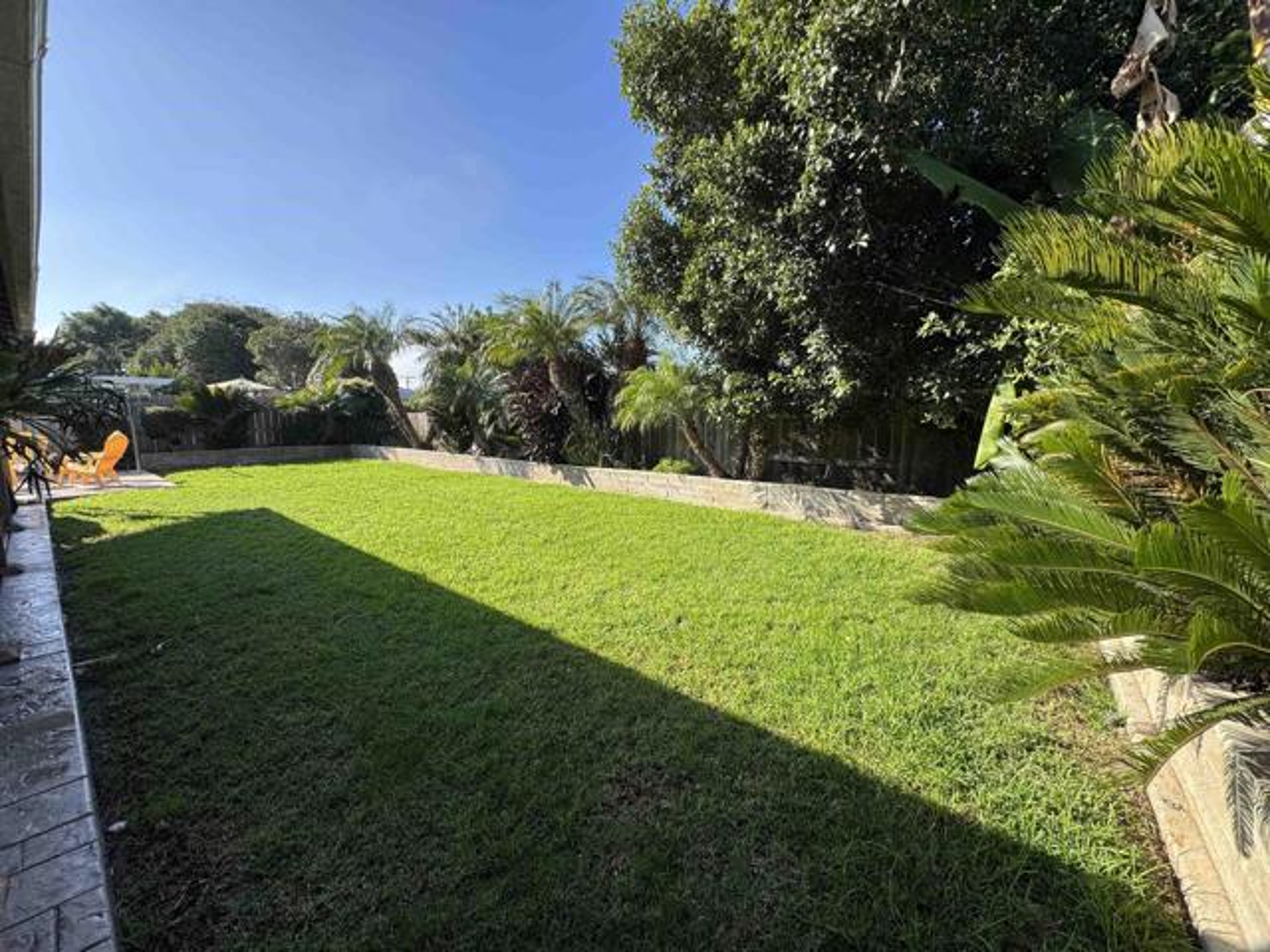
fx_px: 514
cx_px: 635
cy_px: 476
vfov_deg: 85.7
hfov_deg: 102.1
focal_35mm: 14
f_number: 2.2
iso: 40
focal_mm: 2.22
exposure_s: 1/700
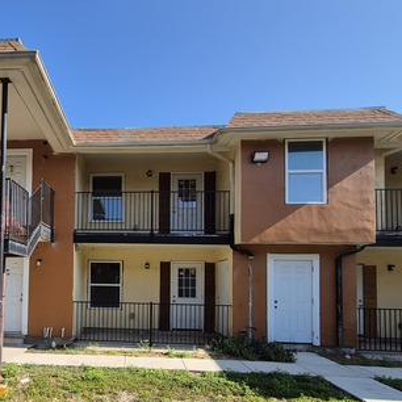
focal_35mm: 24
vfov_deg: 63.6
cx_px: 108
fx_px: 315
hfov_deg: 61.9
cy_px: 264
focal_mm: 1.74
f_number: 2.2
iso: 50
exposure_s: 1/1316
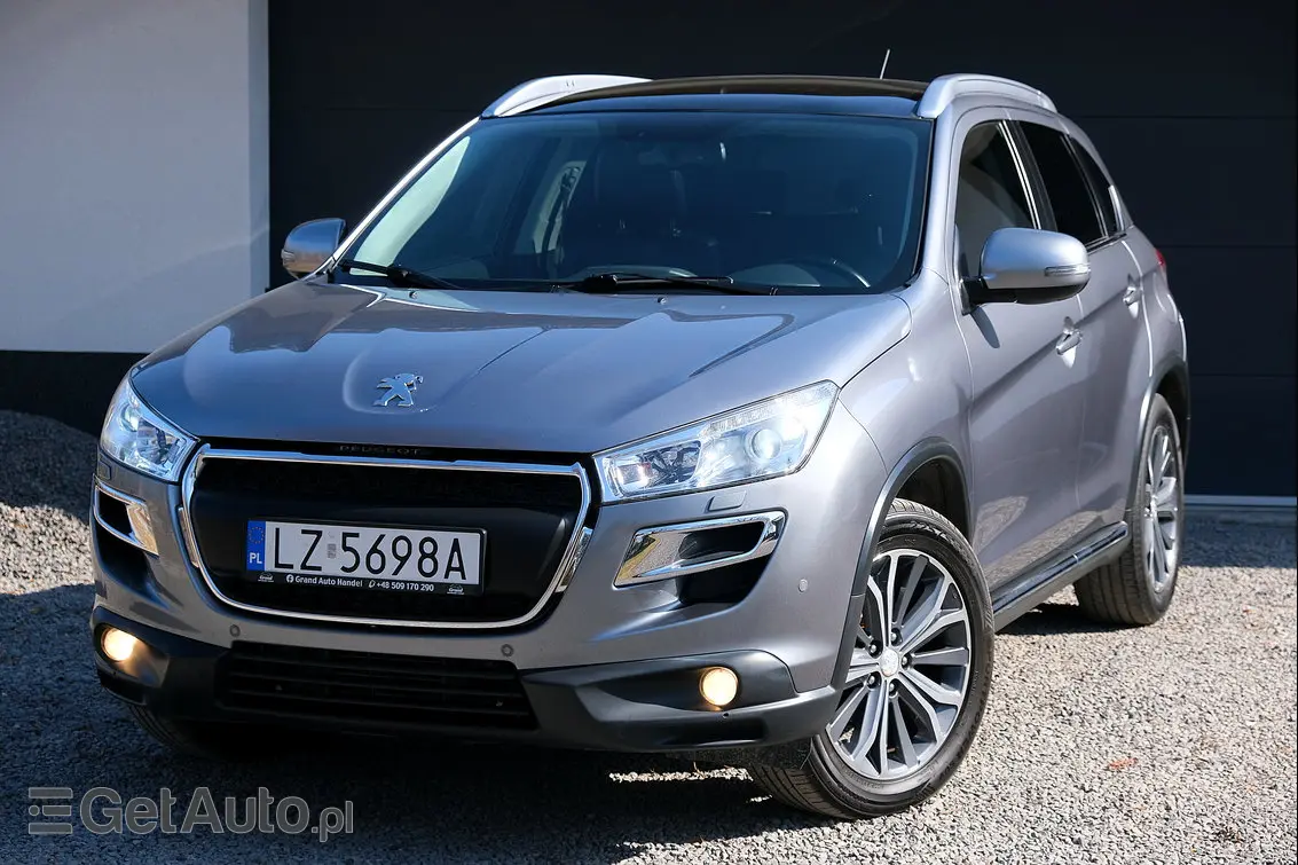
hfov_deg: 24.5
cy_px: 432
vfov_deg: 16.4
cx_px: 649
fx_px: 2992
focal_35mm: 83
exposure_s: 1/500
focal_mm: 55
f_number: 5.6
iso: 320
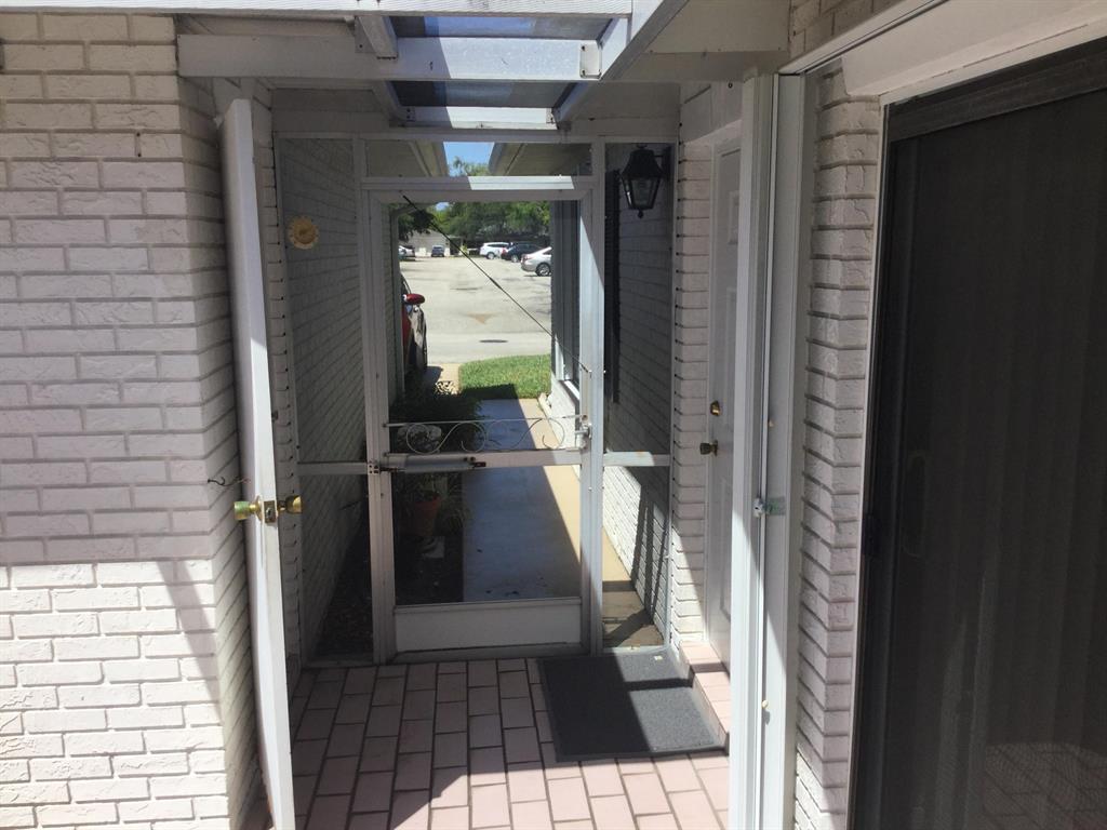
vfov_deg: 45.4
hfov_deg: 58.4
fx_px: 991
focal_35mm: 31
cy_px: 415
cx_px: 554
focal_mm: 3.3
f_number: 2.4
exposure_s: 1/1031
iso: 25
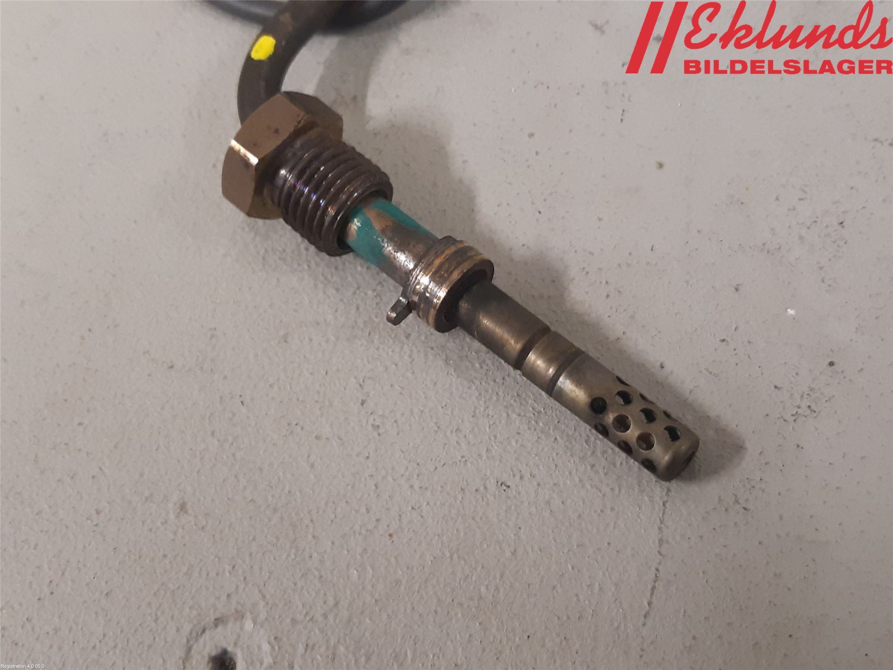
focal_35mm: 26
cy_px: 335
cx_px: 446
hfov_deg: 67.3
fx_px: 671
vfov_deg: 53.1
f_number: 1.7
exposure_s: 1/50
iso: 250
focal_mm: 3.93
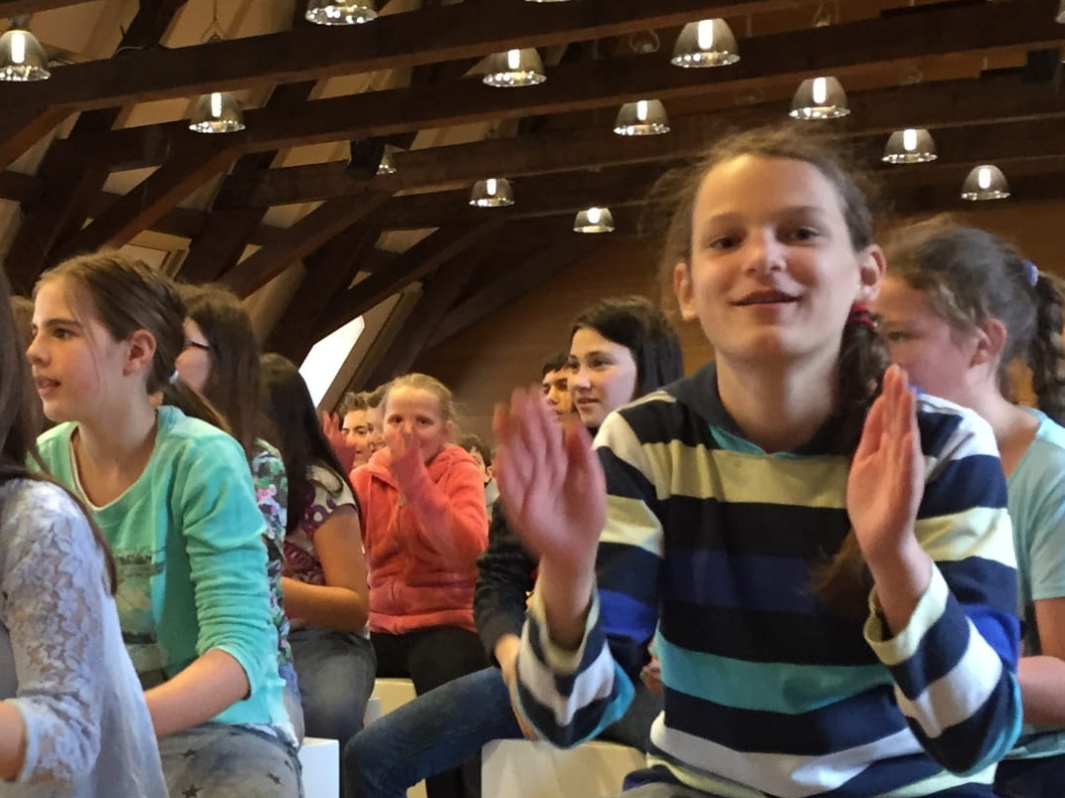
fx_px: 2000
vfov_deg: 22.5
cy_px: 509
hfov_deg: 29.0
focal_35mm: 65
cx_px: 182
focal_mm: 4.15
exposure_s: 1/30
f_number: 2.2
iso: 125
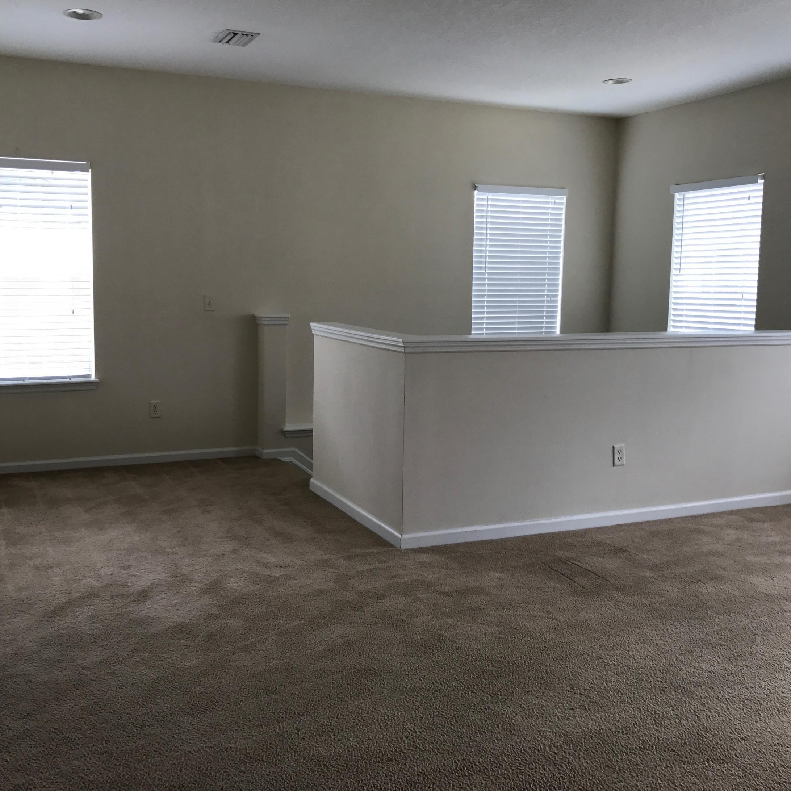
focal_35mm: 34
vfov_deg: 48.4
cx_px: 380
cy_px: 385
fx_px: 879
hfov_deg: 48.4
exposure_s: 1/120
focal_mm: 3.99
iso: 40
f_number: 1.8
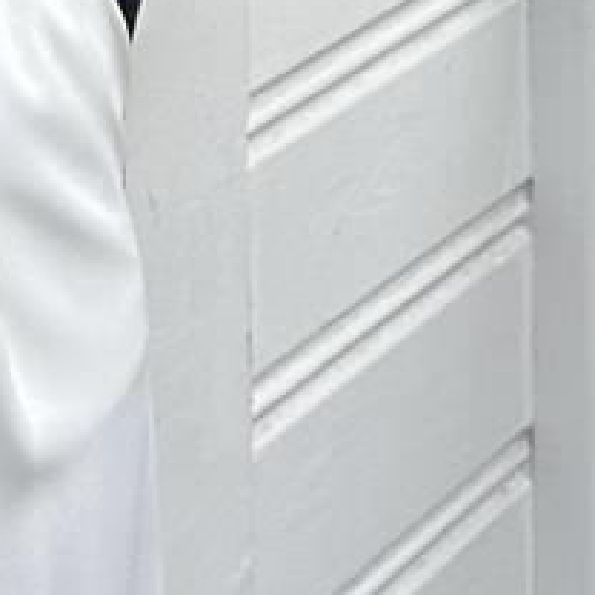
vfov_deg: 10.8
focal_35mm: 132
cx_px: -383
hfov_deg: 12.4
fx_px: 2567
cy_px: -933
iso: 80
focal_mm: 6.86
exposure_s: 1/480
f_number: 1.78
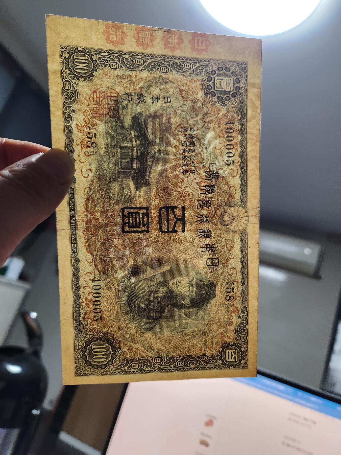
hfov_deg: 58.9
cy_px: 228
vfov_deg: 73.9
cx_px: 170
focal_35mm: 23
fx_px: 302
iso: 640
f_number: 1.8
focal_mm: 5.4
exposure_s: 1/100
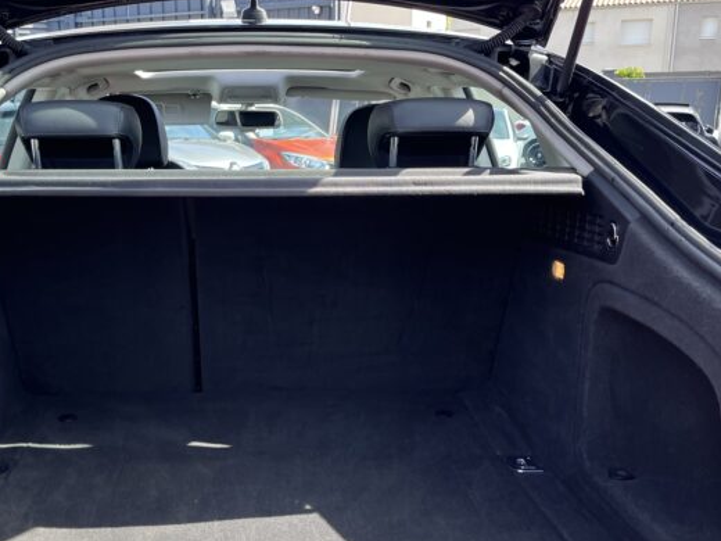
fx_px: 833
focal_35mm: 40
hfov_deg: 46.2
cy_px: 327
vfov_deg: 35.8
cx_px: 255
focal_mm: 5.1
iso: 50
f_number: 1.6
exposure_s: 1/283
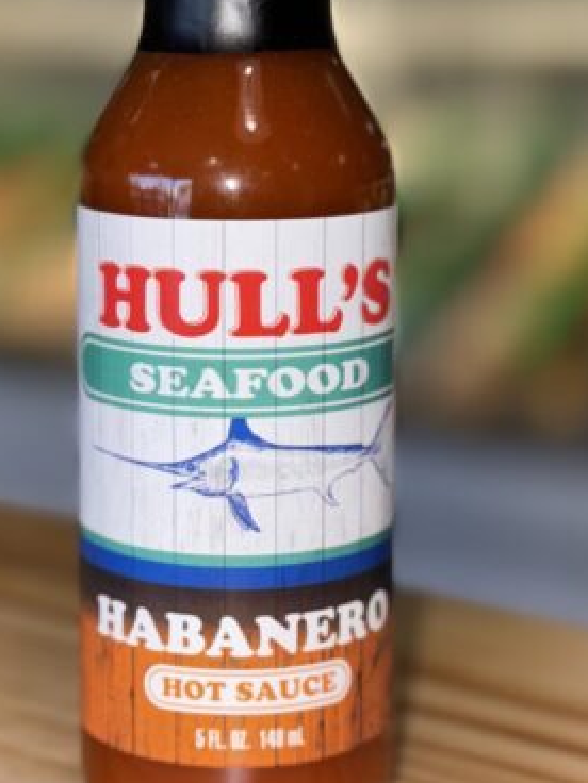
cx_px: 247
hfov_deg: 17.0
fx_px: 1970
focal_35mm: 87
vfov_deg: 22.3
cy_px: 218
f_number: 1.78
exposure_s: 1/275
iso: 50
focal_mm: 6.76
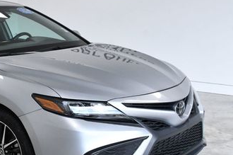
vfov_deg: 20.5
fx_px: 427
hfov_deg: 29.0
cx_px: 13
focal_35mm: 66
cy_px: 97
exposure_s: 1/400
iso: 2500
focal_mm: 23
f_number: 10
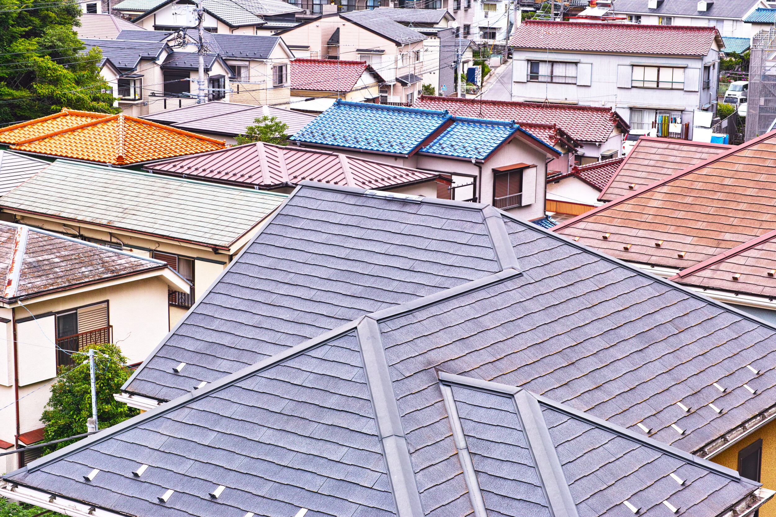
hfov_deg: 27.0
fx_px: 1617
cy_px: 258
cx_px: 388
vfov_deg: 18.2
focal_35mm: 75
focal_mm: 50
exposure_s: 1/80
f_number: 8
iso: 100
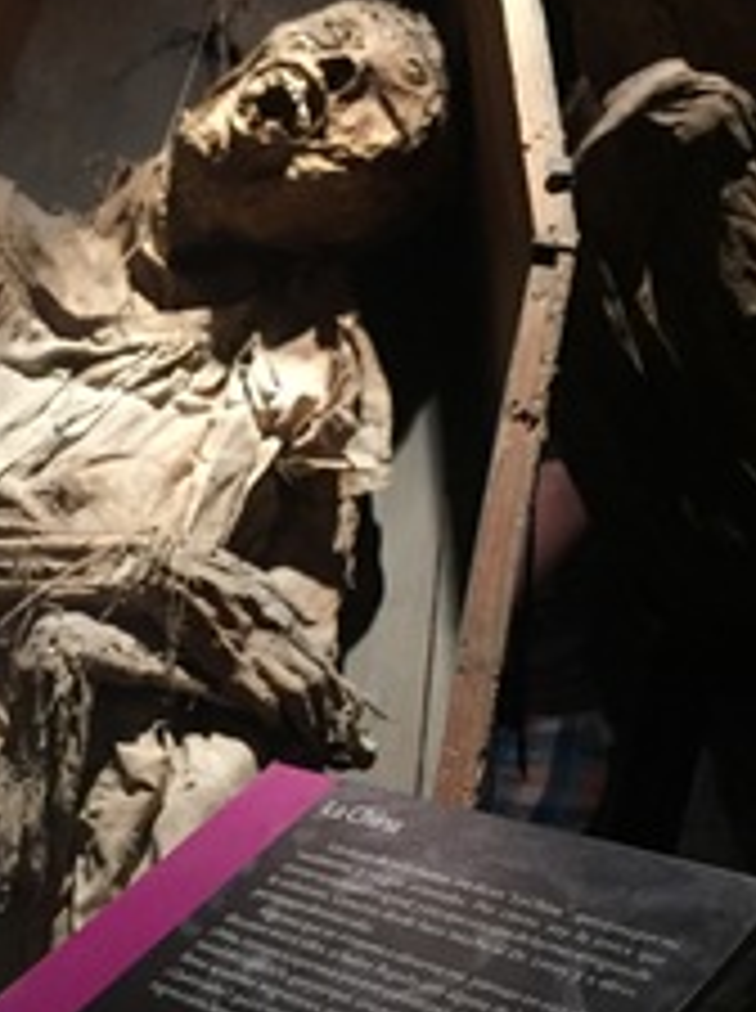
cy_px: 675
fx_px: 1811
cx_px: 130
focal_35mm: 62
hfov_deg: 23.2
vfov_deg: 31.0
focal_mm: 4.15
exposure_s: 1/24
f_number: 2.2
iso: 250
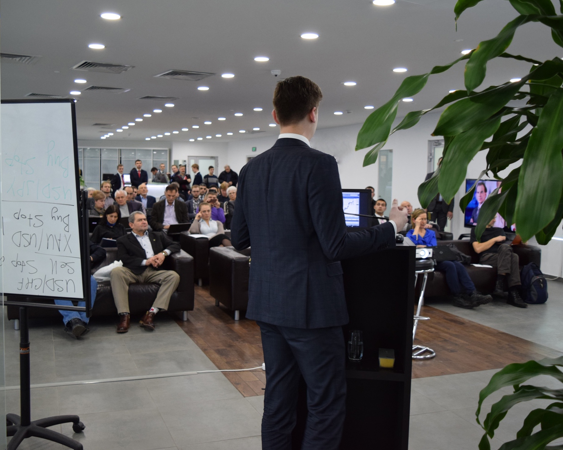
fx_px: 633
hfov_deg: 47.9
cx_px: 251
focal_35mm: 38
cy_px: 222
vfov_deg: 39.1
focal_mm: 22
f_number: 4
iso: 720
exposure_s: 1/60
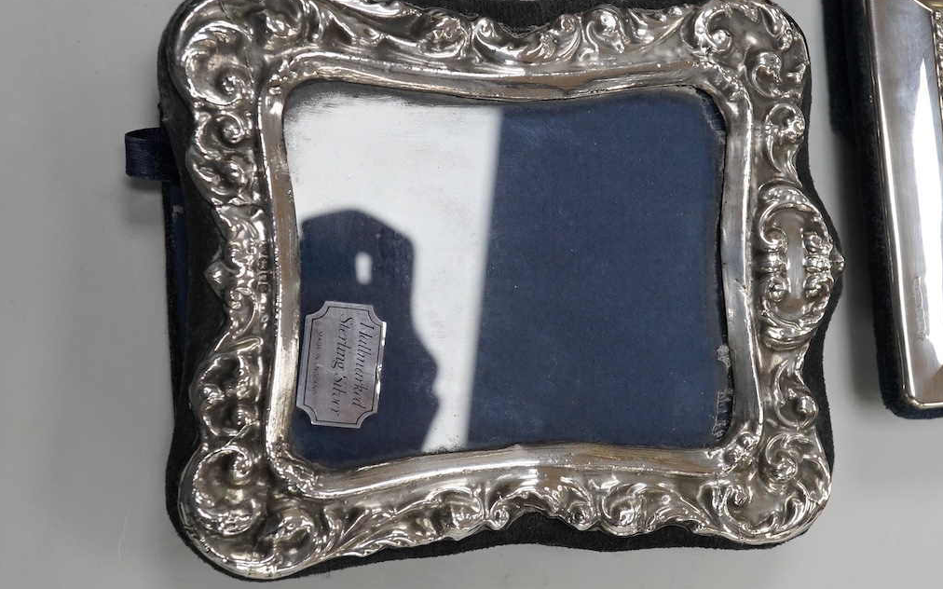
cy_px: 254
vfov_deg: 25.3
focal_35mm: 51
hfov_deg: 39.5
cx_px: 522
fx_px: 1310
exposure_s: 1/250
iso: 2500
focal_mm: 30
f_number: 11
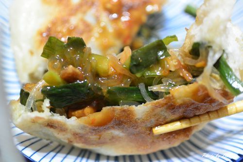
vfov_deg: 27.5
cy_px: 81
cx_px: 122
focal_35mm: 49
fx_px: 331
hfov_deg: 40.4
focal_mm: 18.5
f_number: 1.8
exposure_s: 1/25
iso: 800
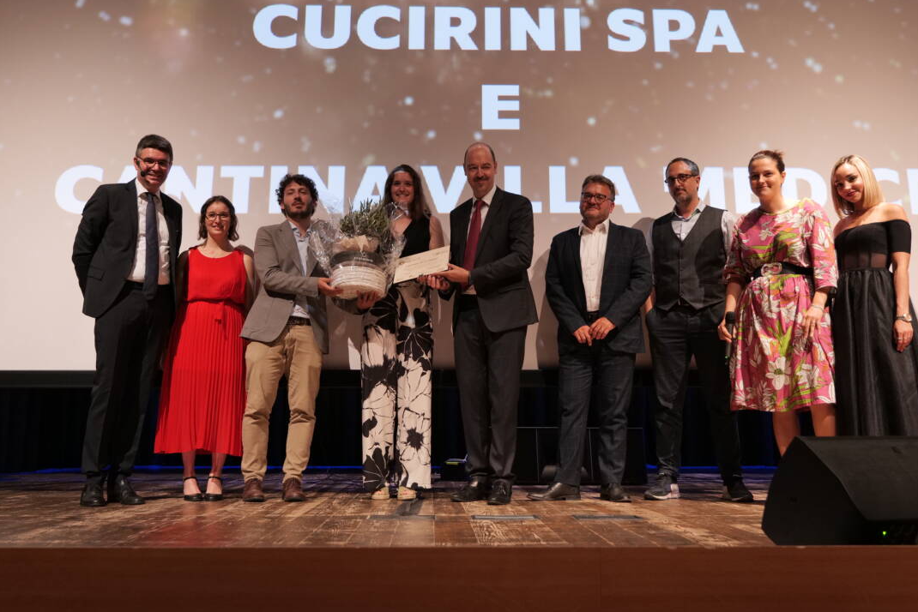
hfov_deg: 51.9
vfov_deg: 35.9
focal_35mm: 37
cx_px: 471
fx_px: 944
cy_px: 278
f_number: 4
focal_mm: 33
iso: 2500
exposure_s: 1/60
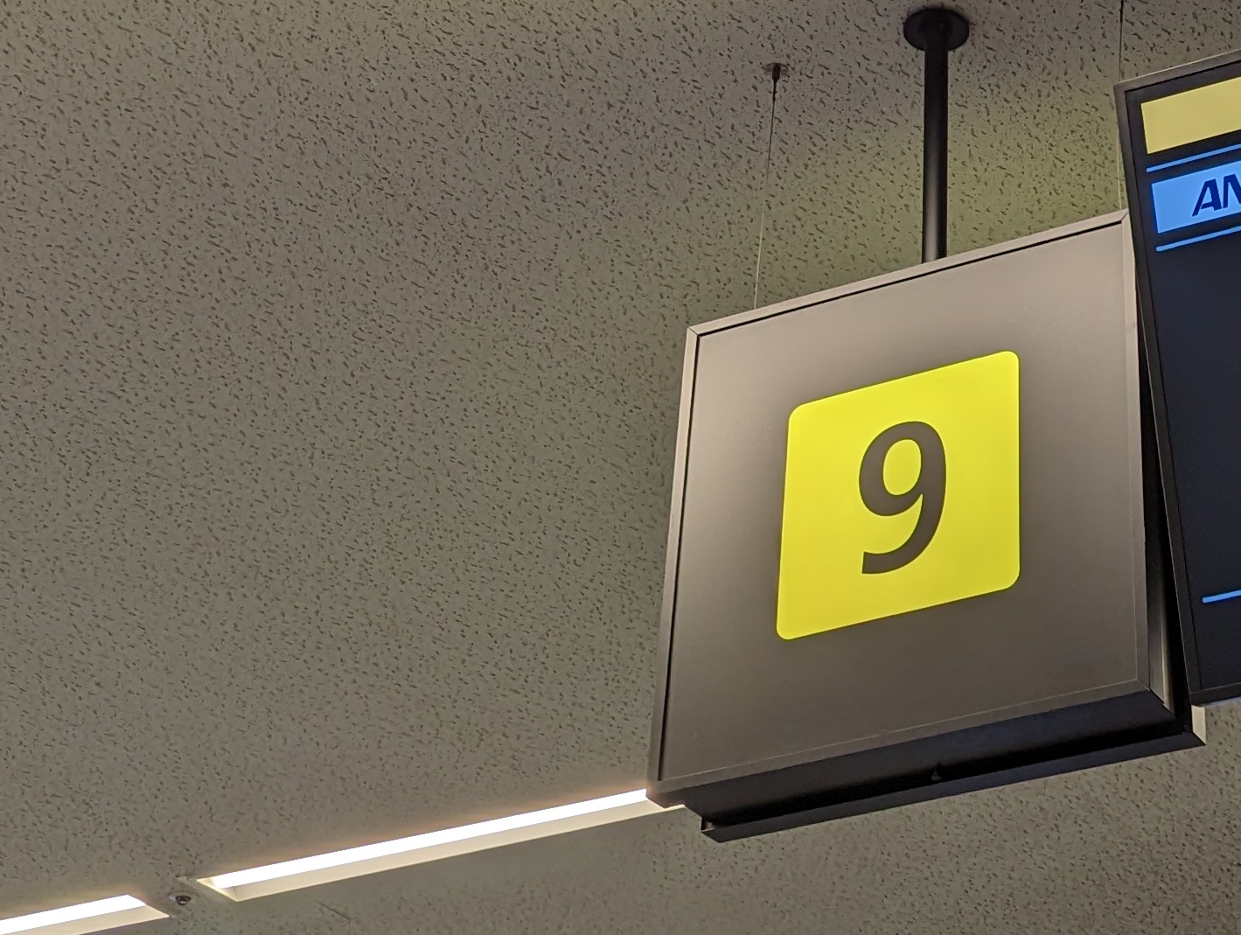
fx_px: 2478
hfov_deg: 26.8
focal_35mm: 69
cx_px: 1196
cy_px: 123
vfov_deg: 21.0
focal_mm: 6.81
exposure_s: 1/100
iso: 36
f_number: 1.85
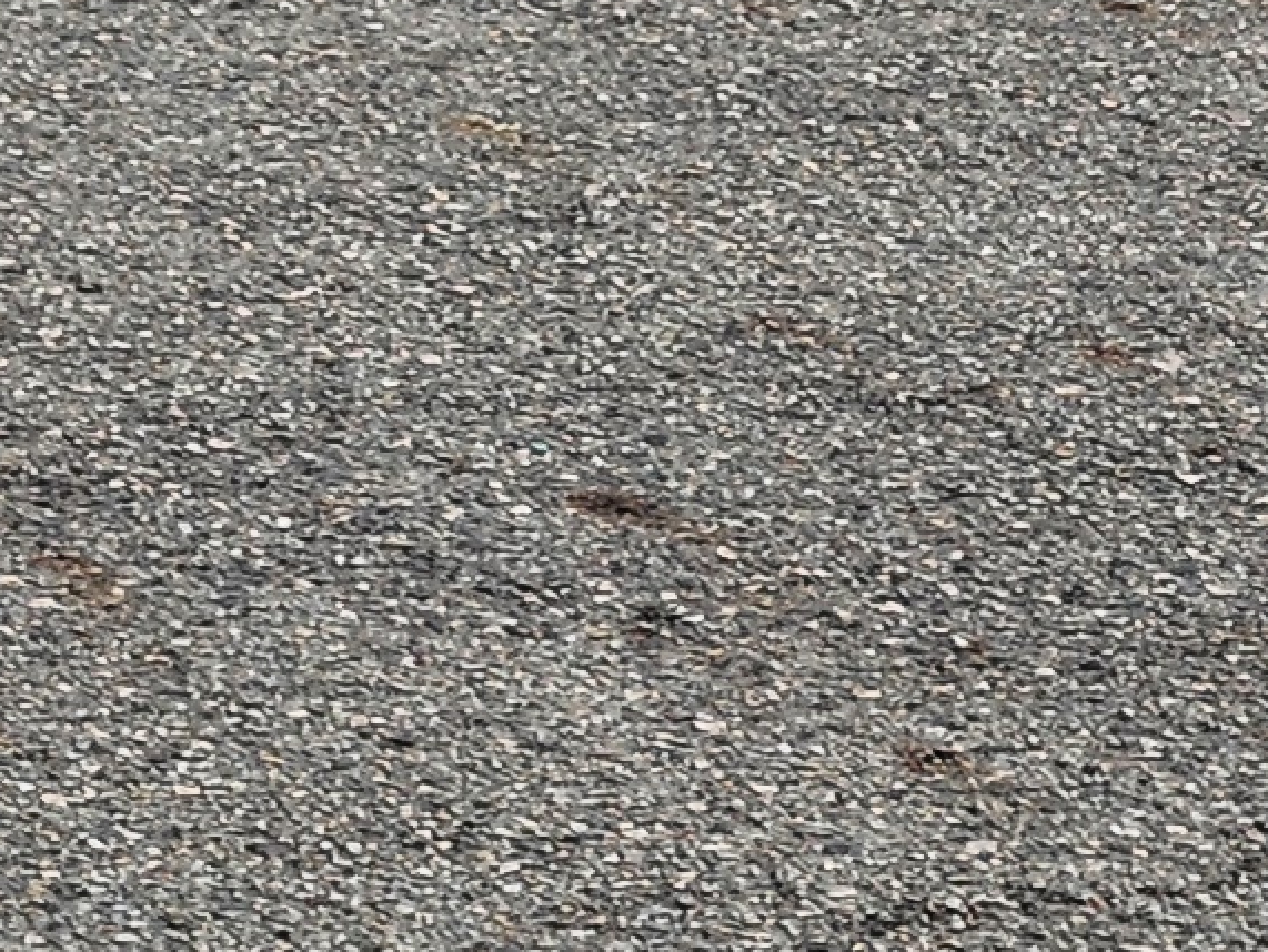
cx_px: 340
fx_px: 5901
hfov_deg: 12.2
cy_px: -1285
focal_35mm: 161
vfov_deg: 8.5
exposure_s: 1/1742
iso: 12
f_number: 1.8
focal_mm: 6.4
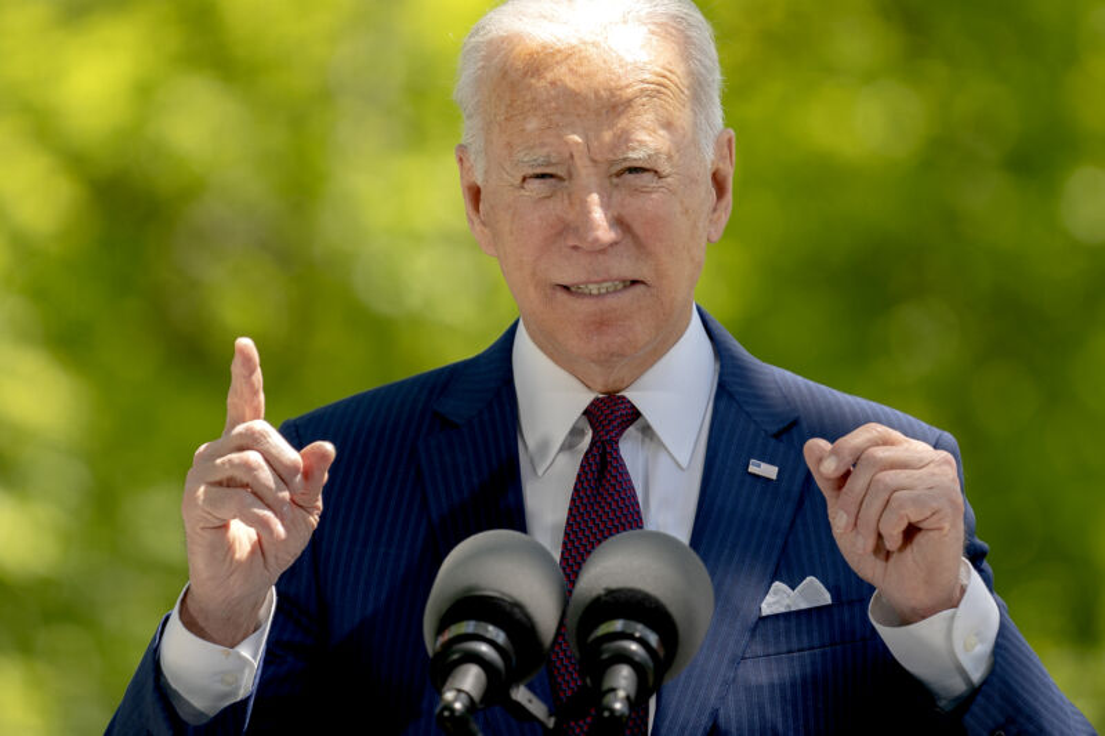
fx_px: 9206
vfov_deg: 4.6
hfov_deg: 6.9
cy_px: 368
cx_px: 552
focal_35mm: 300
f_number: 2.8
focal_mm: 200
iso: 160
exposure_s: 1/640
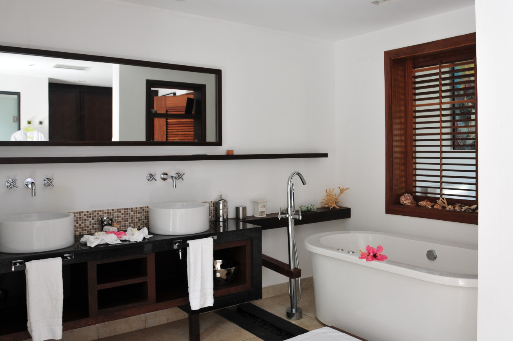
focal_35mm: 31
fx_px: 441
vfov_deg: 42.1
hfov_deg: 60.2
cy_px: 139
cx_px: 284
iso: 200
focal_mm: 16
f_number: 5.6
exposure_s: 1/20
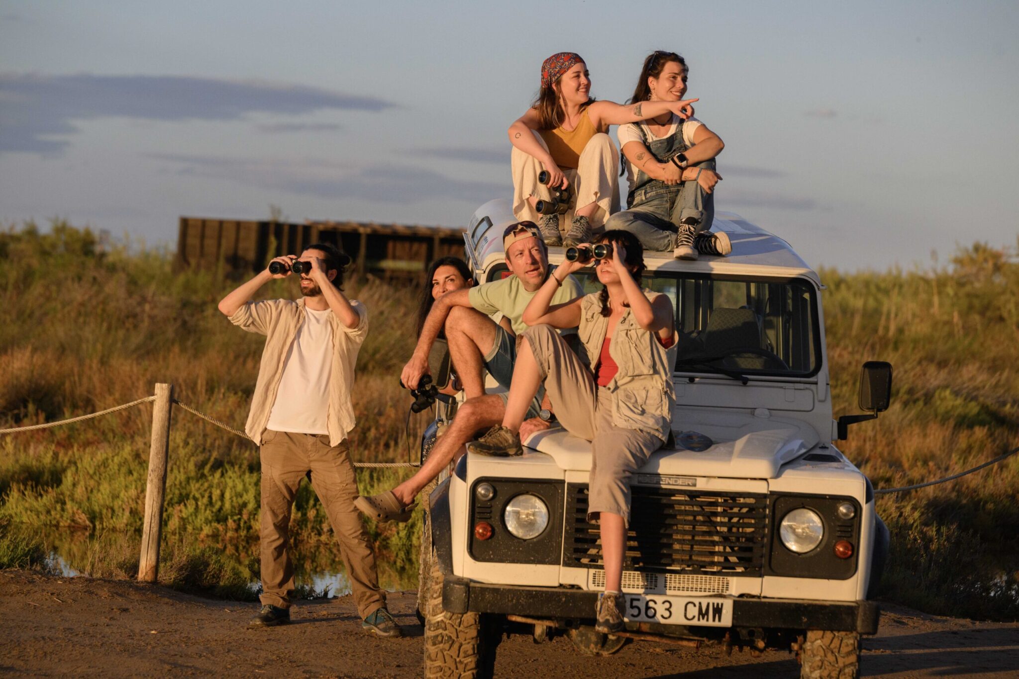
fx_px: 3822
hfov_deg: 15.2
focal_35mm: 135
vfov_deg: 10.2
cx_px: 510
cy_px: 340
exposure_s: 1/5000
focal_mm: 135
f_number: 5
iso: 1250
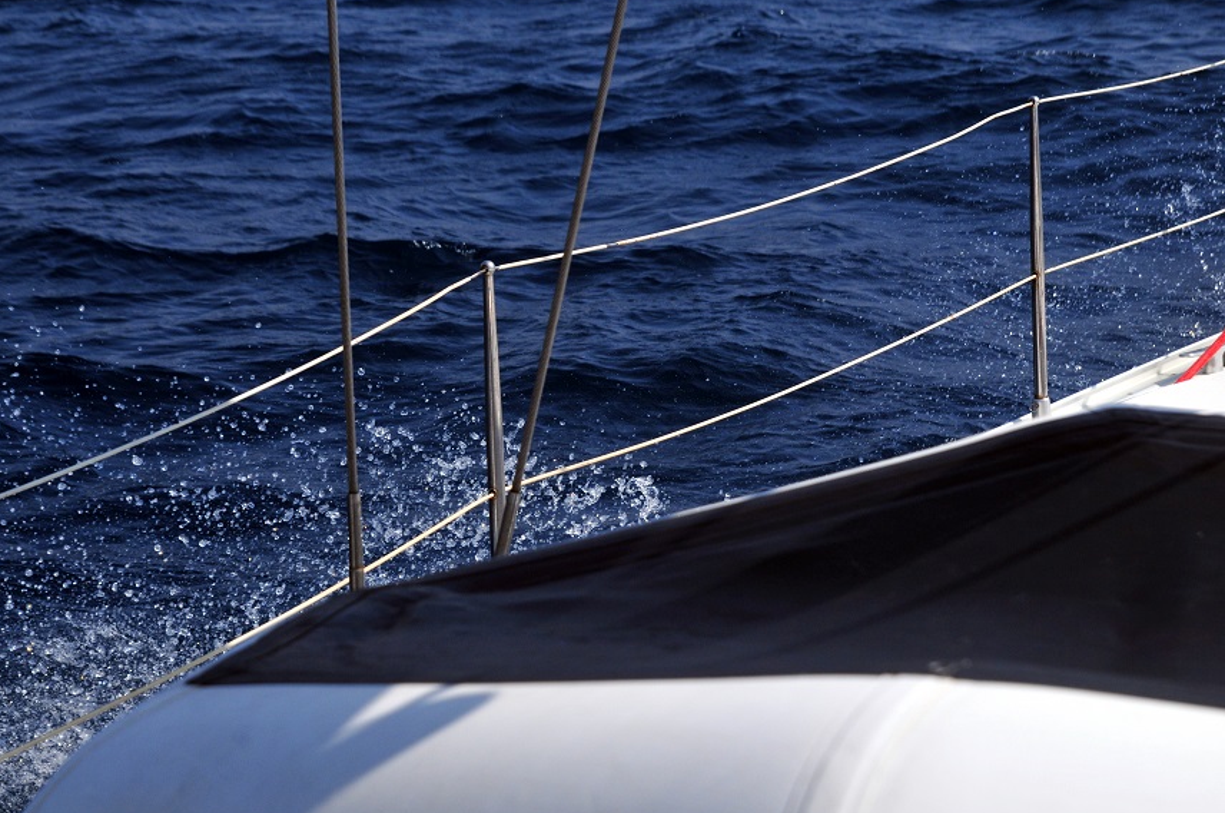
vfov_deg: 24.1
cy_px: 433
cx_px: 566
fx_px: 1903
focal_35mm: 56
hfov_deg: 35.7
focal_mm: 32
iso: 250
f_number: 6.3
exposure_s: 1/2000
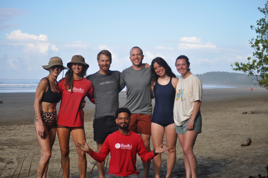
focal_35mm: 82
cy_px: 89
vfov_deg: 16.5
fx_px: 613
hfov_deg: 24.6
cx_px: 134
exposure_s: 1/1000
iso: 200
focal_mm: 55
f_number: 4
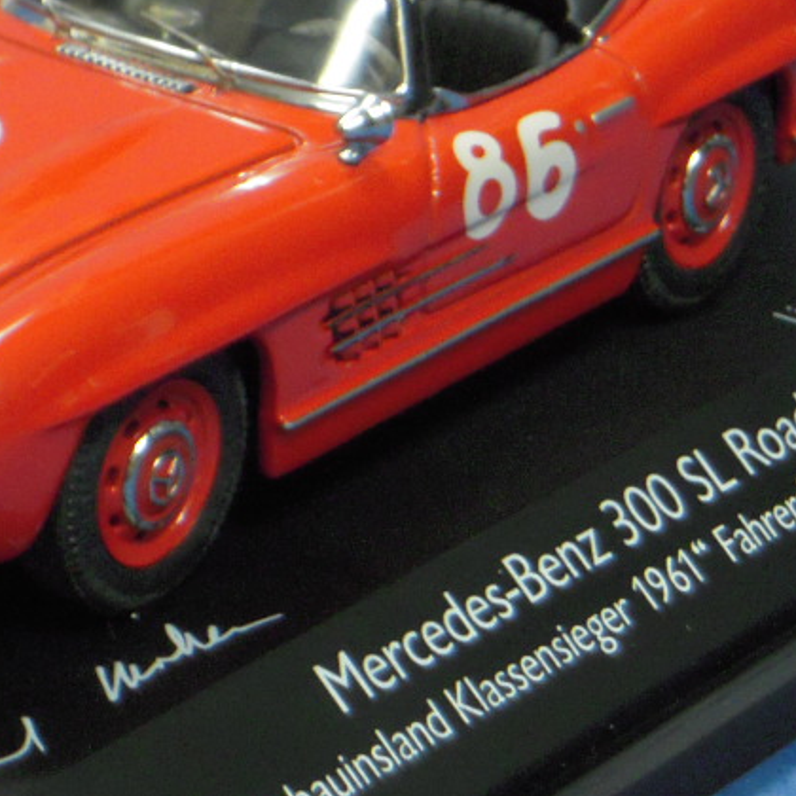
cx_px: 125
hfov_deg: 8.3
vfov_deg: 8.3
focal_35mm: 211
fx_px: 5489
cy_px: 354
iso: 640
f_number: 5.3
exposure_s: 1/25
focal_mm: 17.4
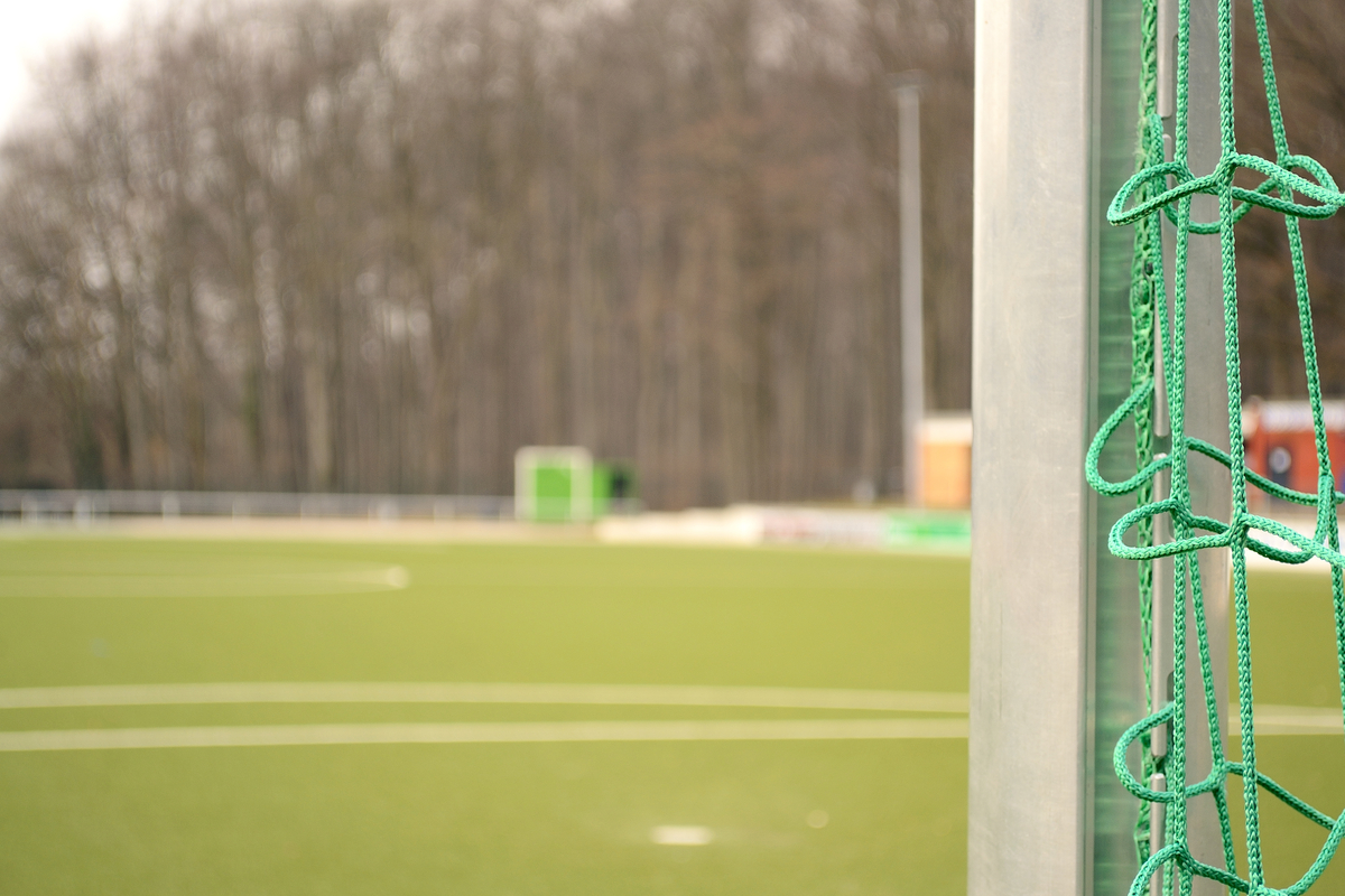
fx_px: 3082
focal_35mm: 82
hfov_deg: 24.6
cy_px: 448
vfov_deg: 16.6
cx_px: 672
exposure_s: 1/60
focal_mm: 55
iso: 100
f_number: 5.6
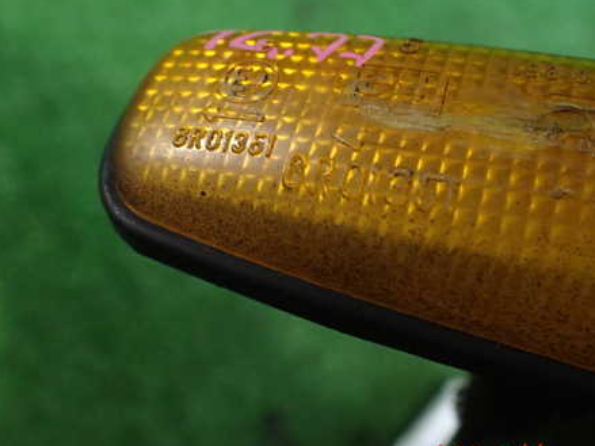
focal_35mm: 41
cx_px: 337
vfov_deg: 35.0
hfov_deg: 45.7
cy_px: 171
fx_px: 705
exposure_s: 1/100
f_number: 2.3
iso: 800
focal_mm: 5.4
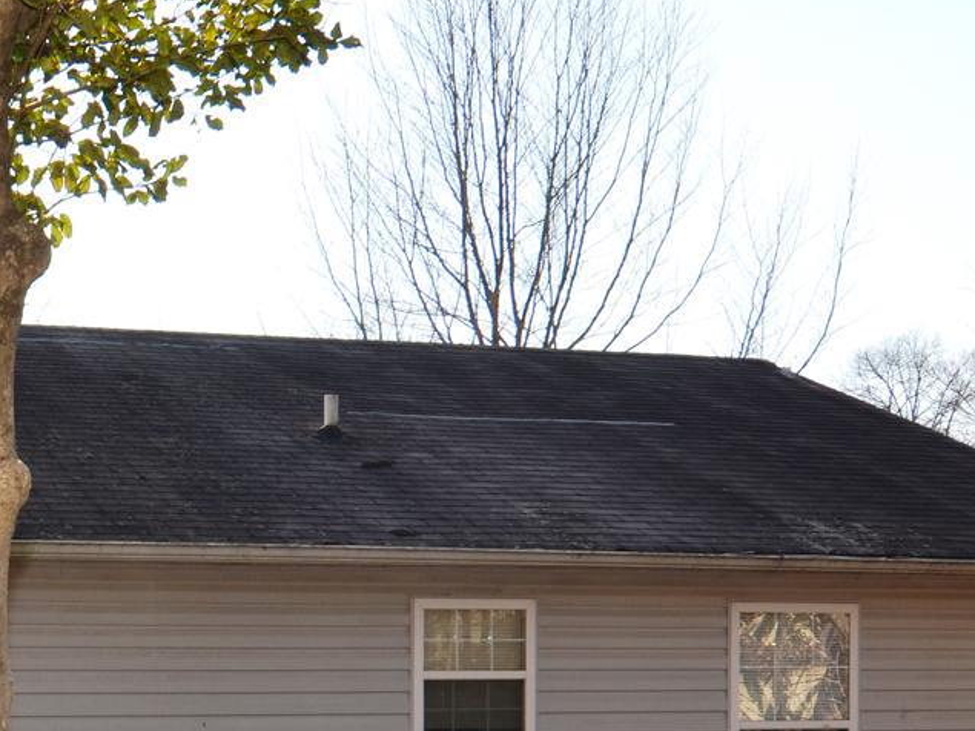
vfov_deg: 22.1
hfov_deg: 27.7
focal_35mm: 65
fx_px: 1830
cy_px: 631
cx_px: -51
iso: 100
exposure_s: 1/250
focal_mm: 14
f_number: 8
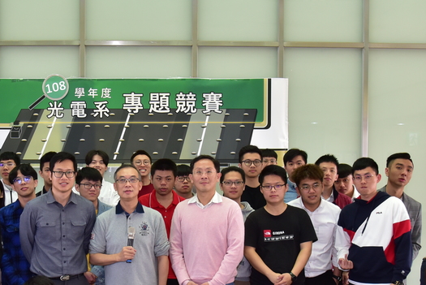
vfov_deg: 25.8
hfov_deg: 37.4
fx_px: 616
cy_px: 208
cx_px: 118
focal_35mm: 52
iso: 800
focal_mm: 24
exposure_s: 1/100
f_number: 5.6
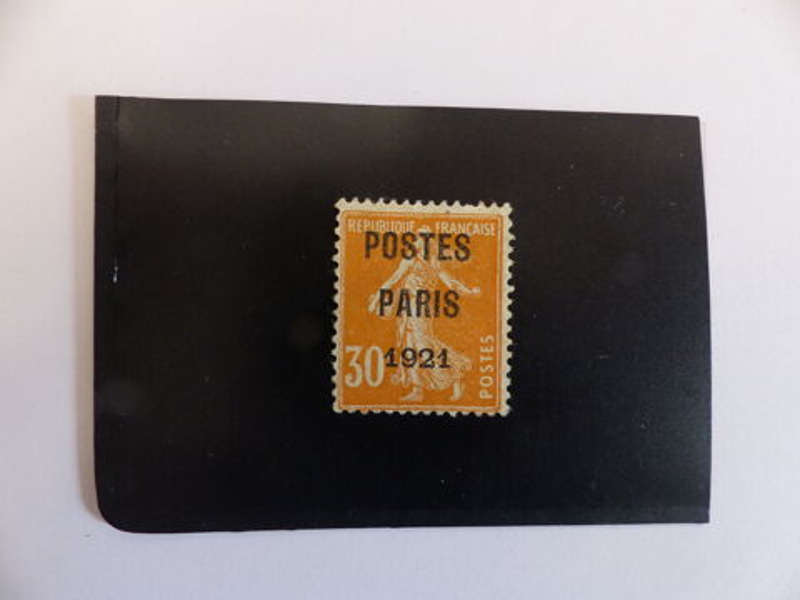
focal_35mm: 25
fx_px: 578
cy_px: 300
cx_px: 400
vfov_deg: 54.9
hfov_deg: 69.4
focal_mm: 4.5
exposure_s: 1/60
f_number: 2.8
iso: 320
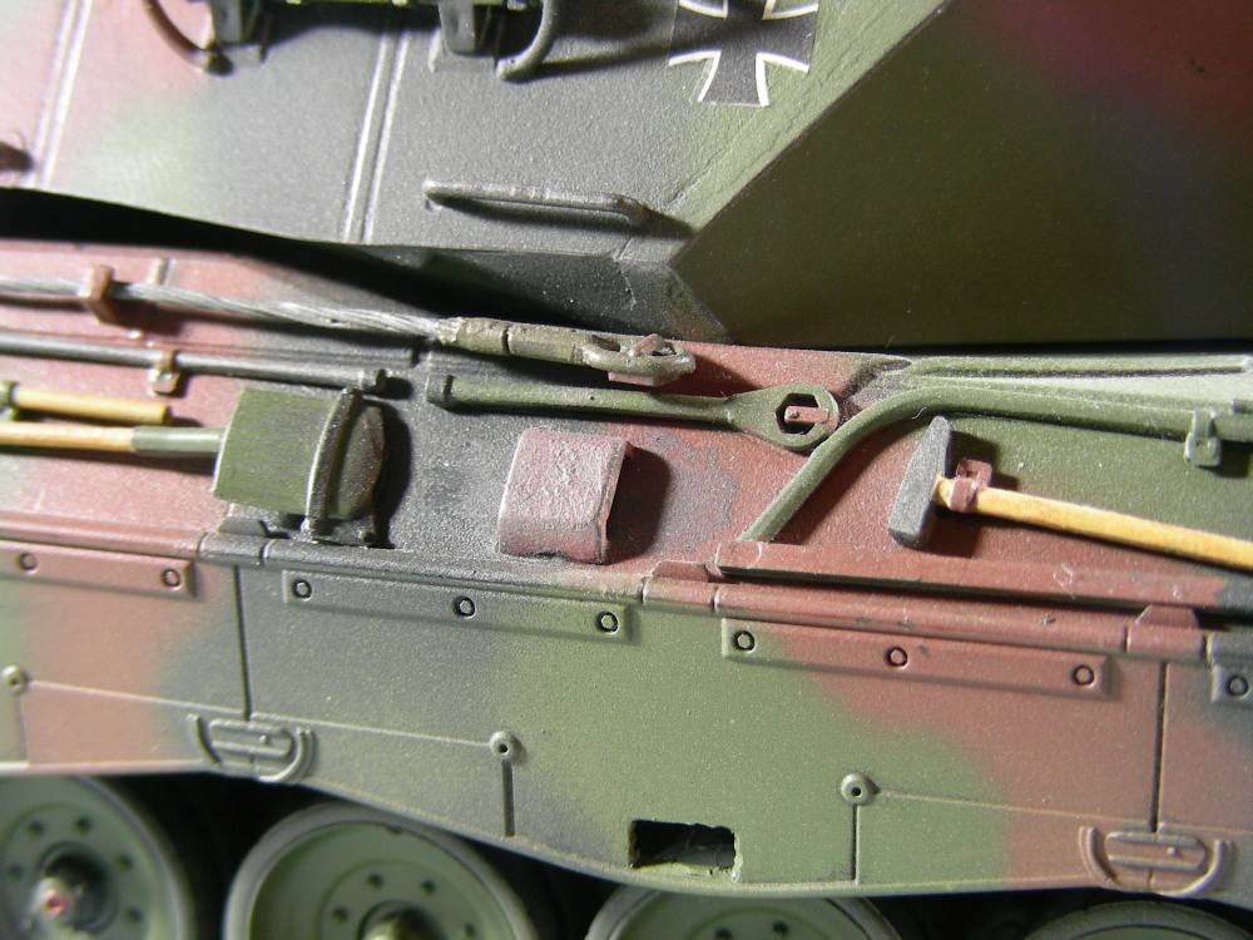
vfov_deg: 21.0
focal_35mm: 70
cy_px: 470
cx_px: 626
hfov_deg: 27.8
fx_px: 2534
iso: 50
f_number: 3.5
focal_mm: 11.7
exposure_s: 1/2.3
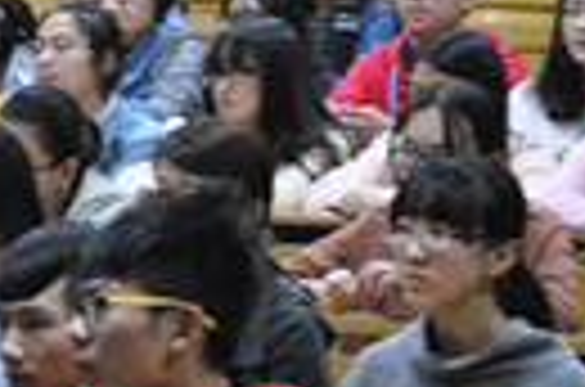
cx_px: -184
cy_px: 47
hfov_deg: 9.7
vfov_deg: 6.6
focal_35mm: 208
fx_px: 3372
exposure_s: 1/15
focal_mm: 36
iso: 1600
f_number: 5
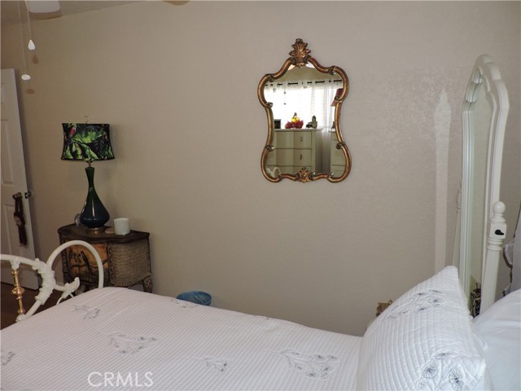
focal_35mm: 24
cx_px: 260
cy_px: 196
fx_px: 361
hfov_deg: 71.6
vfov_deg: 56.8
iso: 200
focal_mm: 4.3
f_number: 3
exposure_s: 1/30
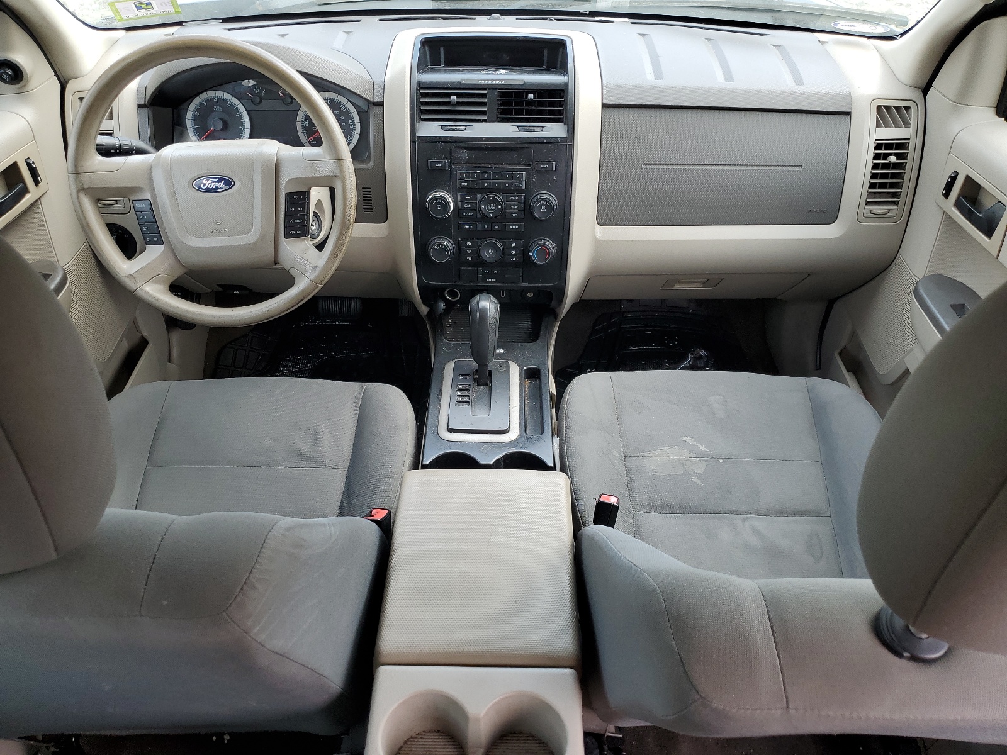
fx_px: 756
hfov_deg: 67.3
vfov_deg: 53.1
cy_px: 378
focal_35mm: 26
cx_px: 504
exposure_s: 1/238
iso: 50
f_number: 1.5
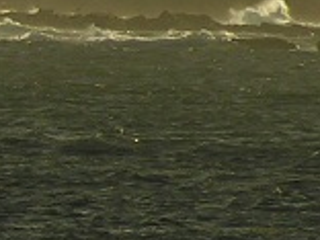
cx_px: -287
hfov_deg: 1.6
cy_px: 51
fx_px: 11740
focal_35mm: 1270
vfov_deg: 1.2
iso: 50
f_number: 4
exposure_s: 1/800
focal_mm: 37.8
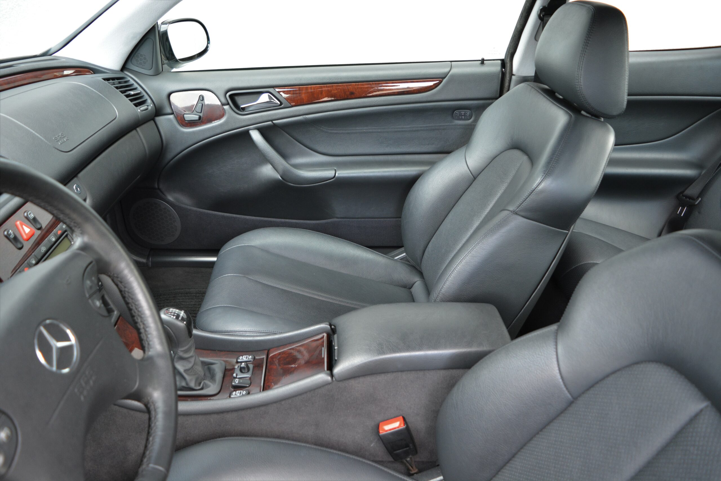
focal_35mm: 27
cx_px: 360
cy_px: 240
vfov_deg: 47.9
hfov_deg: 67.4
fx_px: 541
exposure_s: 1/40
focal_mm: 18
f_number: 3.5
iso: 800
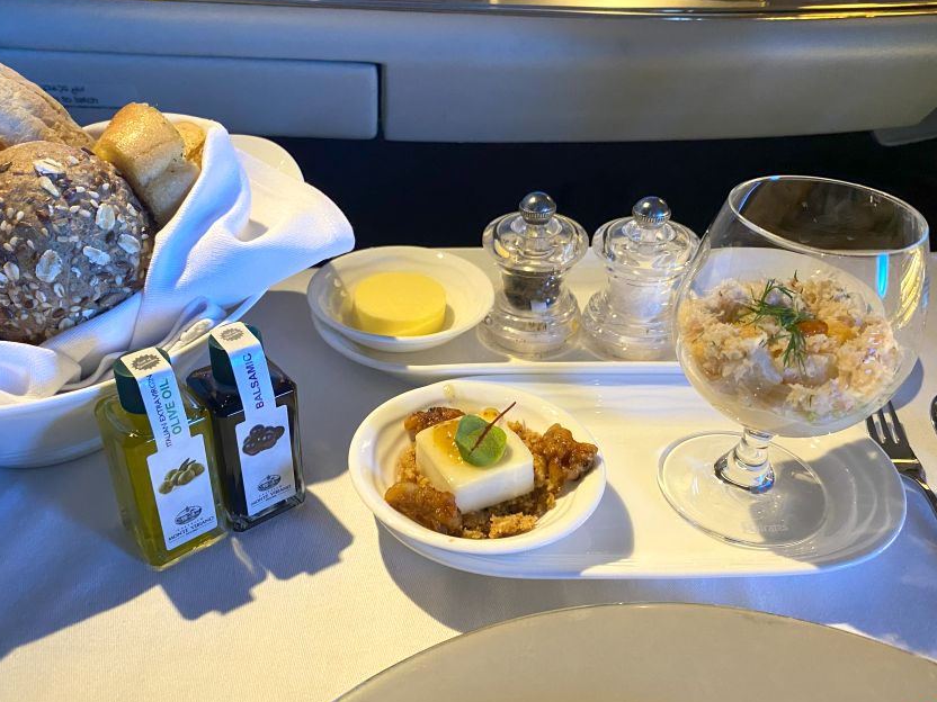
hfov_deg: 59.9
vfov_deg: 46.8
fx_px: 812
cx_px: 432
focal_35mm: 30
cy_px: 358
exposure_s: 1/49
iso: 400
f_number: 1.8
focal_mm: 4.25
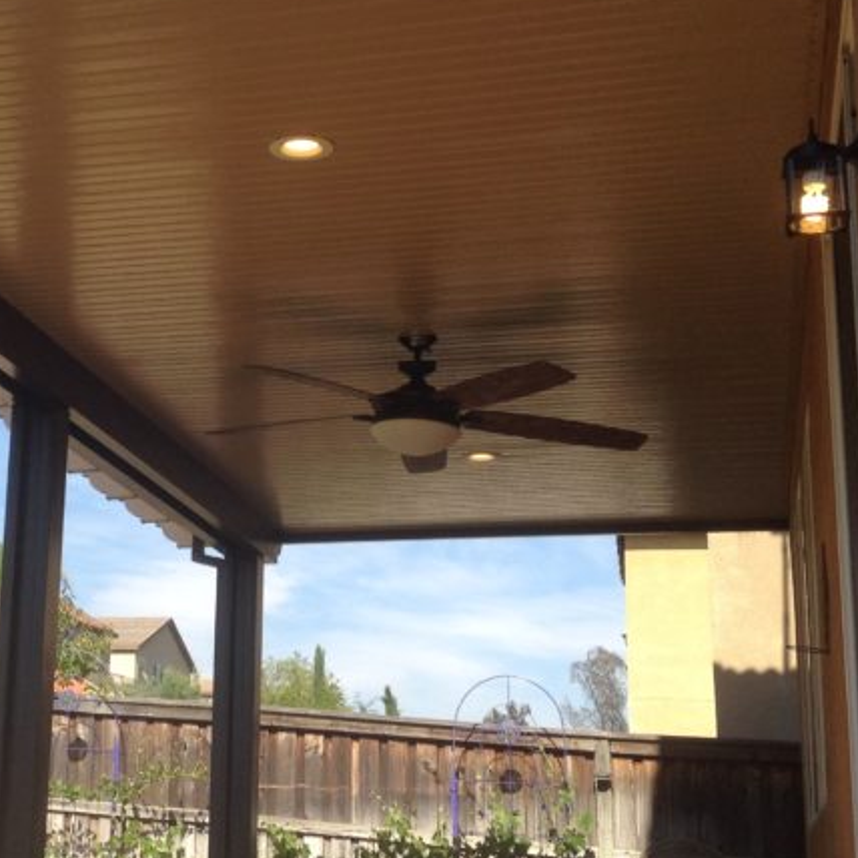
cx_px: 160
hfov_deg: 23.0
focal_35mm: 74
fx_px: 2075
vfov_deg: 23.4
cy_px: 387
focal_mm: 4.28
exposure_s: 1/1175
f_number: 2.4
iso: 50
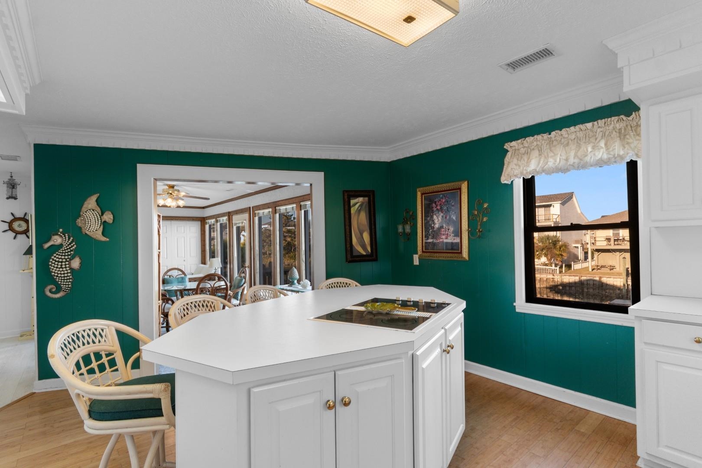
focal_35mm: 16
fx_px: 312
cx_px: 351
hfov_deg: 96.7
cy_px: 234
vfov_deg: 73.7
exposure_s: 1/4
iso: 100
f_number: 4.8
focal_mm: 11
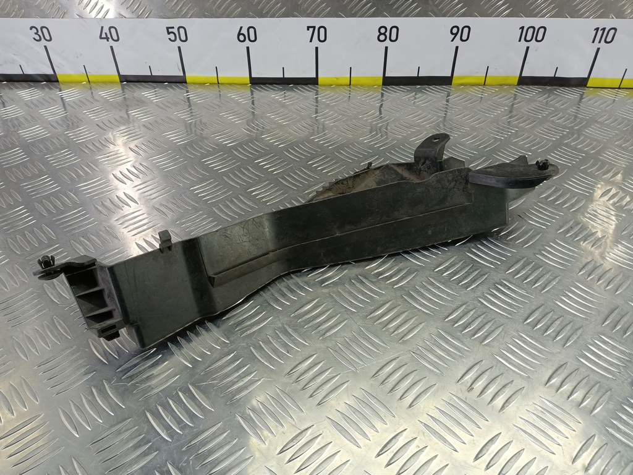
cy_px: 238
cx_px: 316
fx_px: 421
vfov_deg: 58.9
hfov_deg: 73.9
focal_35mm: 23
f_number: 1.6
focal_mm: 4.11
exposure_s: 1/50
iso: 116
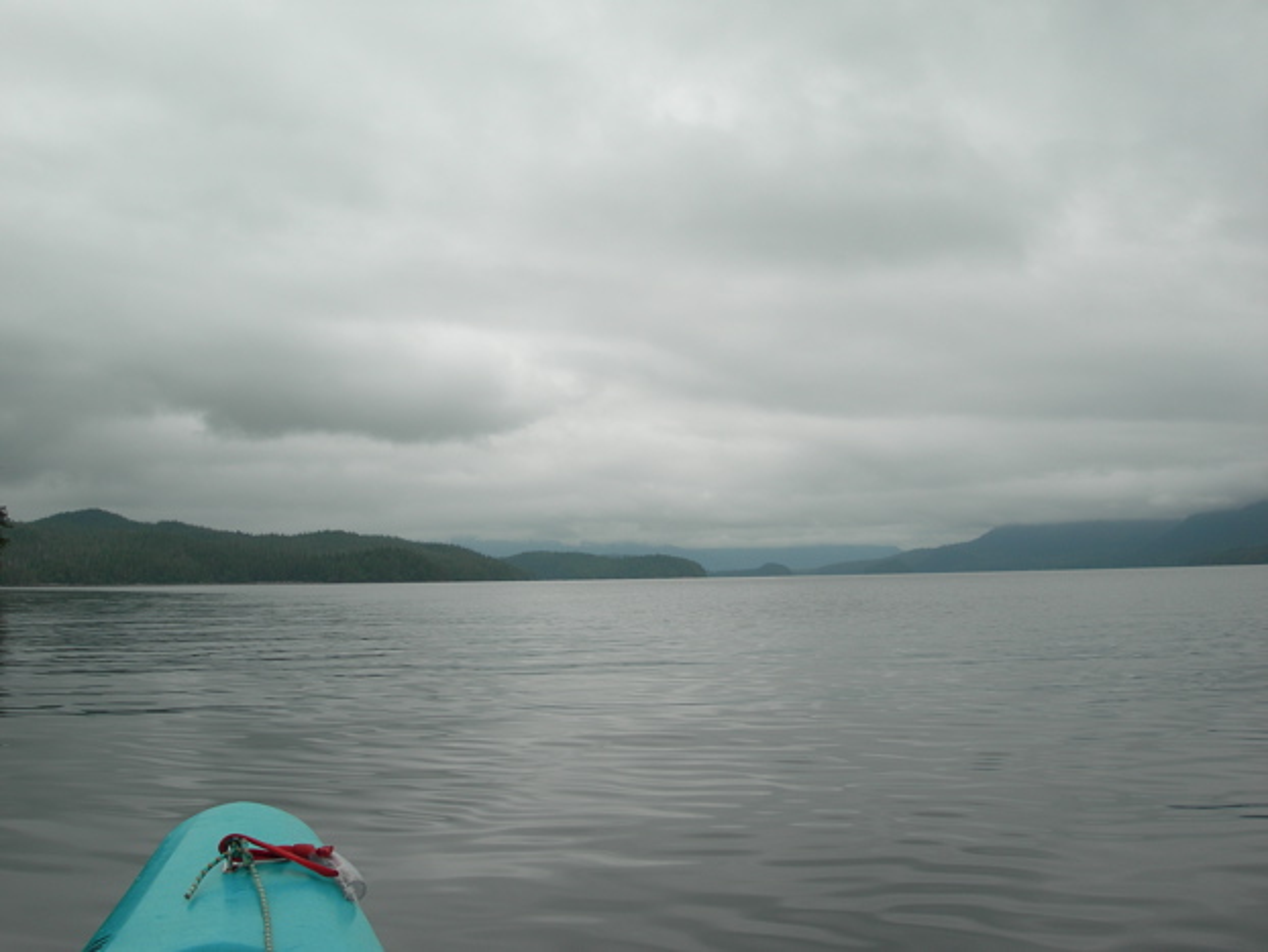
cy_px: 476
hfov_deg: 49.0
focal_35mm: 38
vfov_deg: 37.7
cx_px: 634
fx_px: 1392
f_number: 4.8
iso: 50
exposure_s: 1/375
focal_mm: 7.8
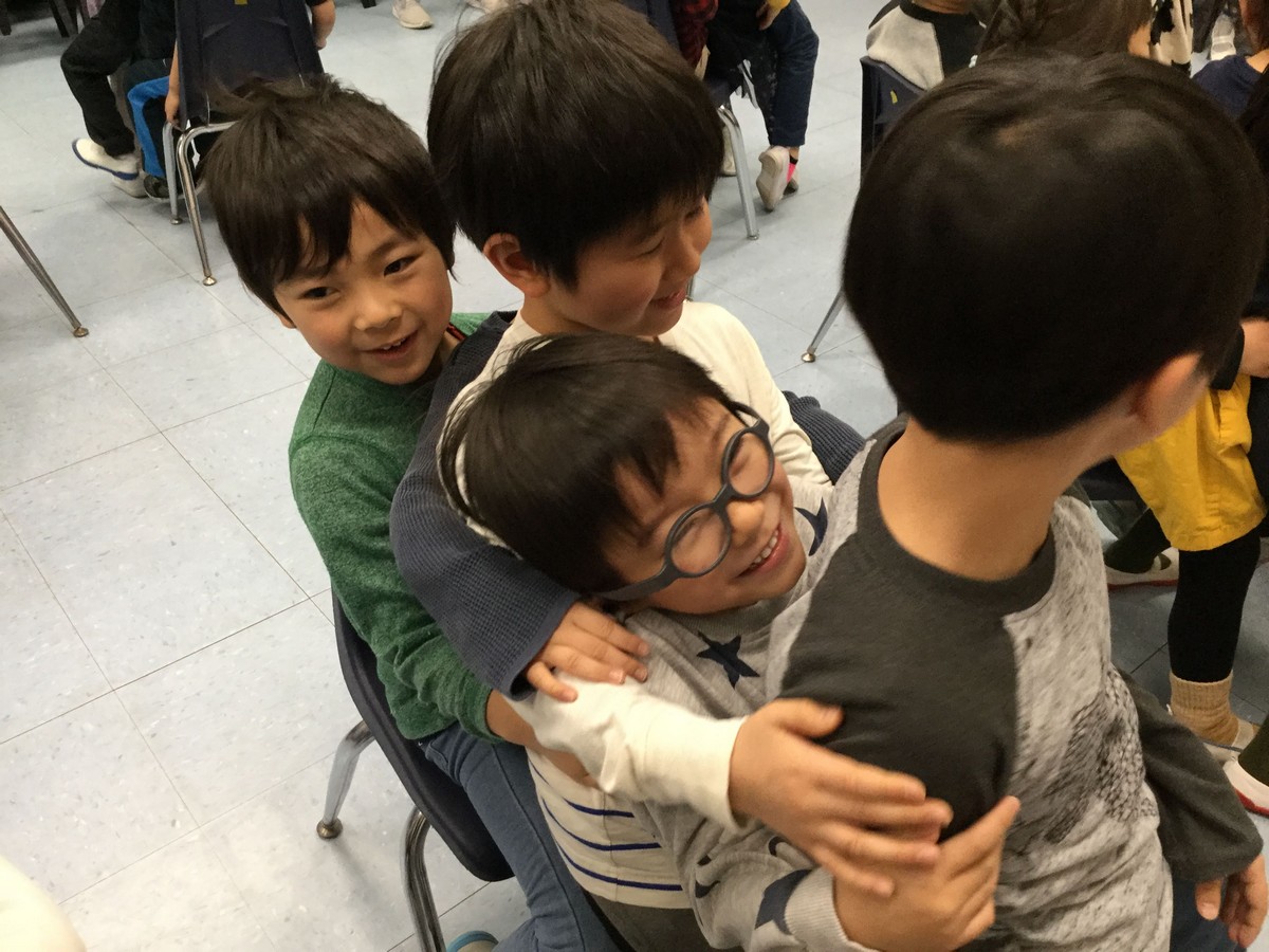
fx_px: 1136
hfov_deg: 58.4
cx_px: 634
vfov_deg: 45.4
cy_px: 476
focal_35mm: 31
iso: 100
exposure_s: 1/30
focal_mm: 3.3
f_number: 2.4
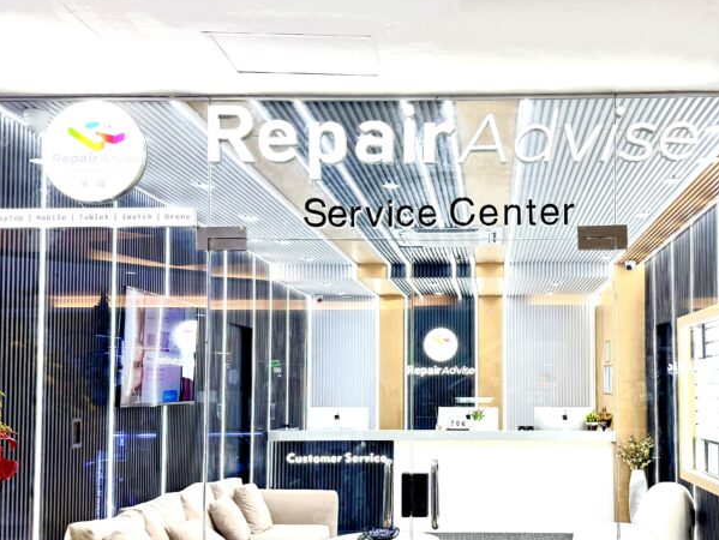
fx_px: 852
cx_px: 477
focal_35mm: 41
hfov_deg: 45.1
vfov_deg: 34.9
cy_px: 348
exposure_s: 1/270
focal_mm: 6.76
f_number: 1.78
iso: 100
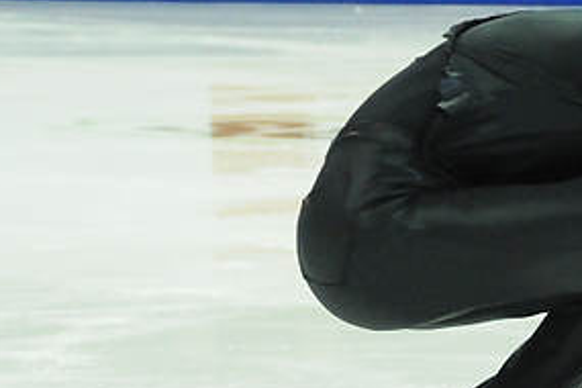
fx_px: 6473
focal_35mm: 400
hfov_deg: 5.1
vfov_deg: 3.4
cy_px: 291
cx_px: 588
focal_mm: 95
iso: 3200
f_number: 5.6
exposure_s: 1/800
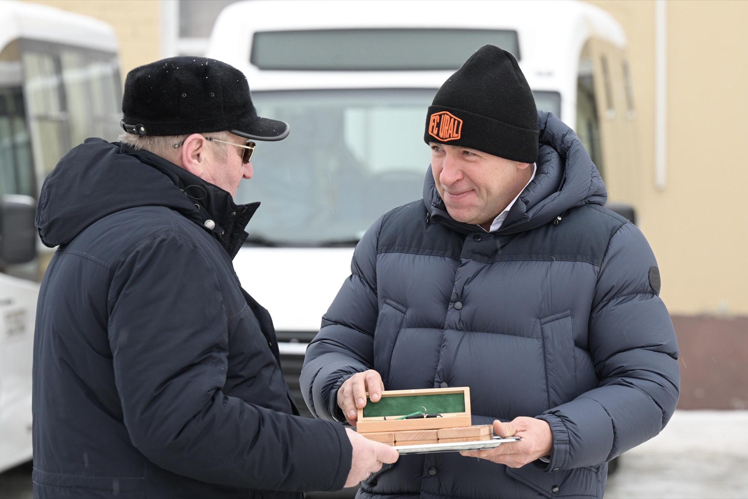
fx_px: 2805
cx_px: 374
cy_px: 250
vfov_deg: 10.2
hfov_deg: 15.2
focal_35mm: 135
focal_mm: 135
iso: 250
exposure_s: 1/100
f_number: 5.6
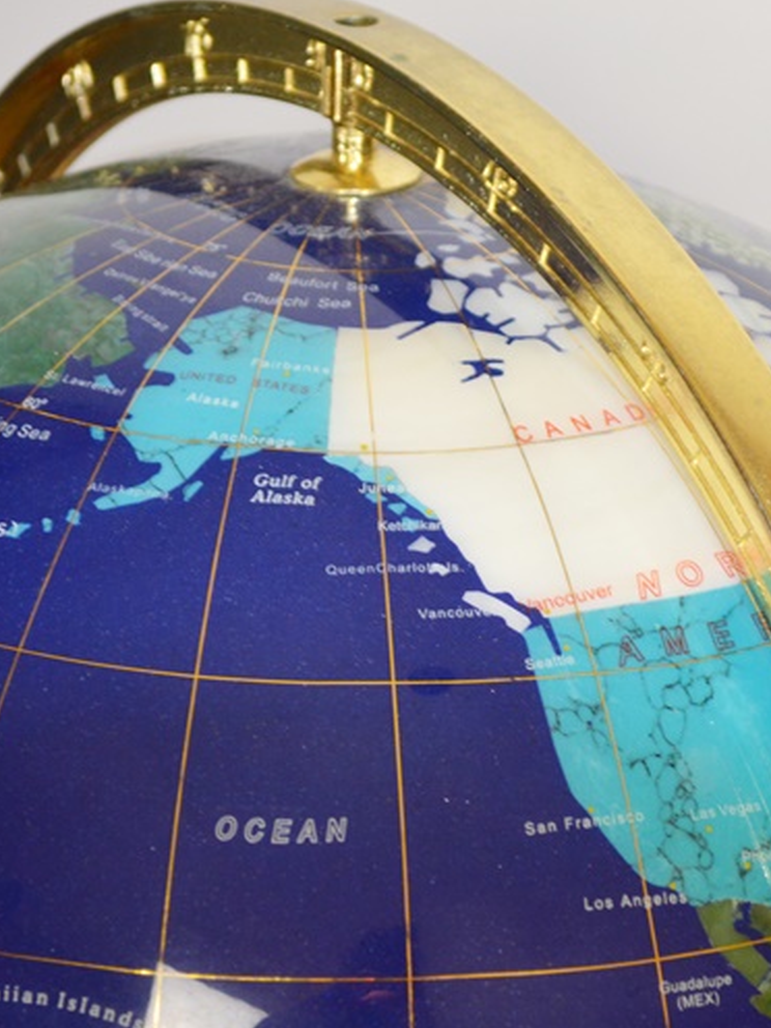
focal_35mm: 144
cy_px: 539
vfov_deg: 13.7
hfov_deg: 10.3
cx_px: 589
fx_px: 4273
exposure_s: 1/60
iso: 900
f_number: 5.6
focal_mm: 55
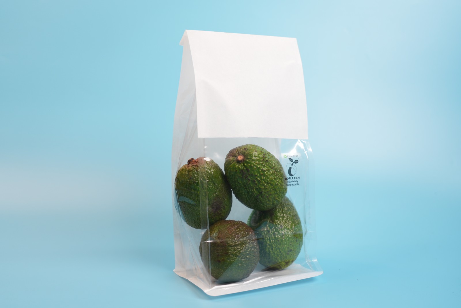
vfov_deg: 32.7
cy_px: 154
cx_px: 230
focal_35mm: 41
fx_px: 525
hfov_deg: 47.4
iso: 320
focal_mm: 41
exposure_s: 1/100
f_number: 4.5
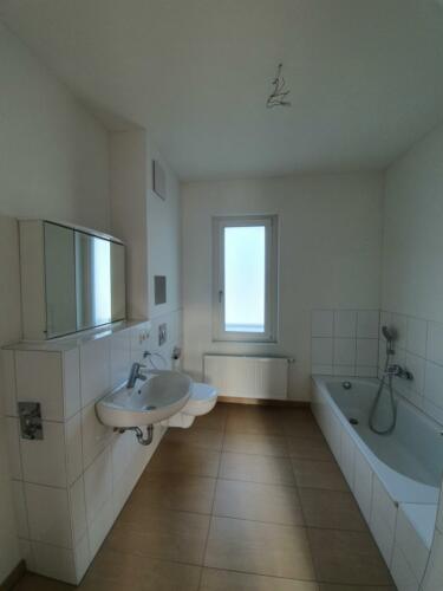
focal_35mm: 13
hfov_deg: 89.9
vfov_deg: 106.2
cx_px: 222
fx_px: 222
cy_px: 296
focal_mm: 1.8
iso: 50
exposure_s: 1/50
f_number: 2.2
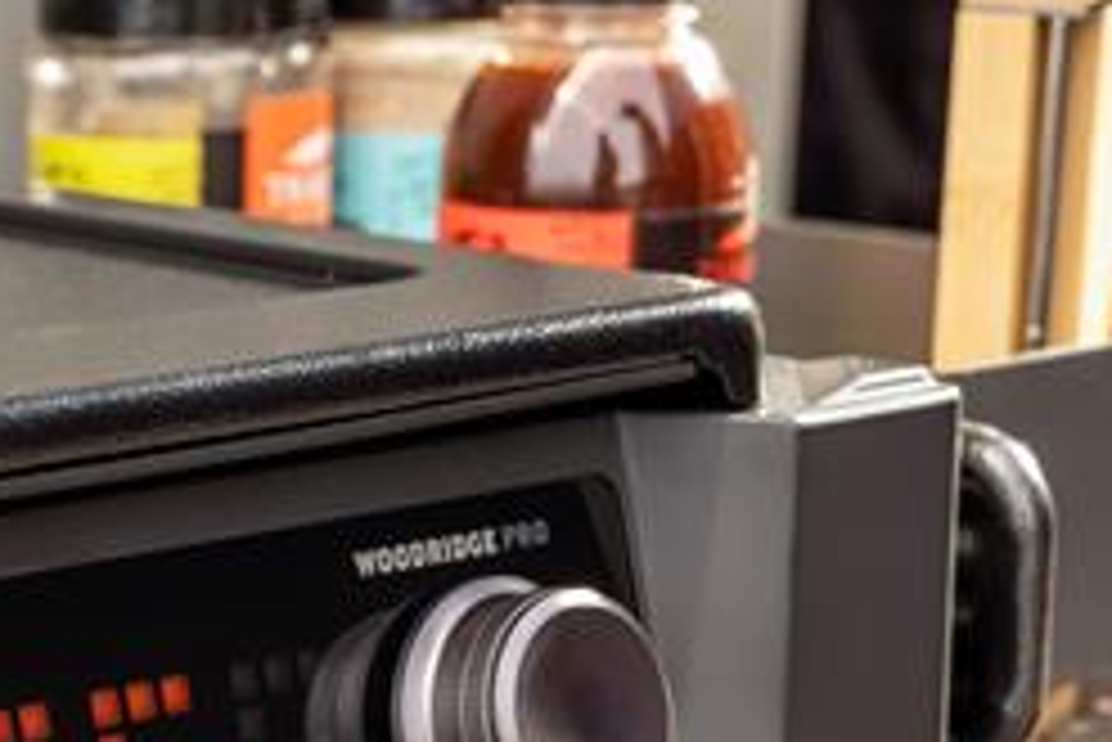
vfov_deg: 9.9
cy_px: 796
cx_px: -259
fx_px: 4234
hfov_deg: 14.4
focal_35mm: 137
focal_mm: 41
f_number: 5.6
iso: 50
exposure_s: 1/100
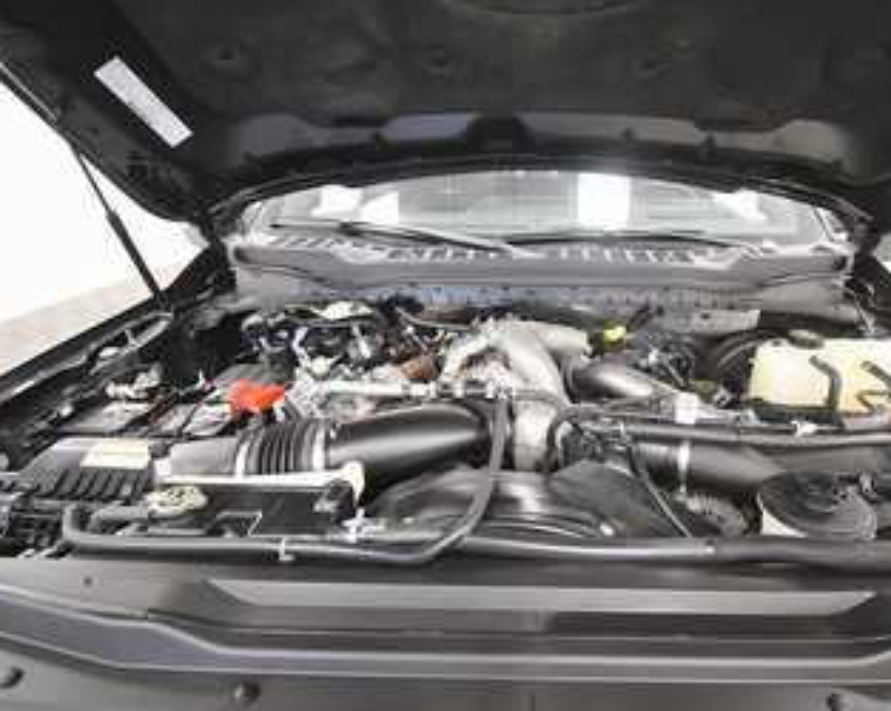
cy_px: 348
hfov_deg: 85.3
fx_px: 474
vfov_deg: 73.7
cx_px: 535
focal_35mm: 18
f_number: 4.5
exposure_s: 1/125
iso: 2500
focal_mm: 10
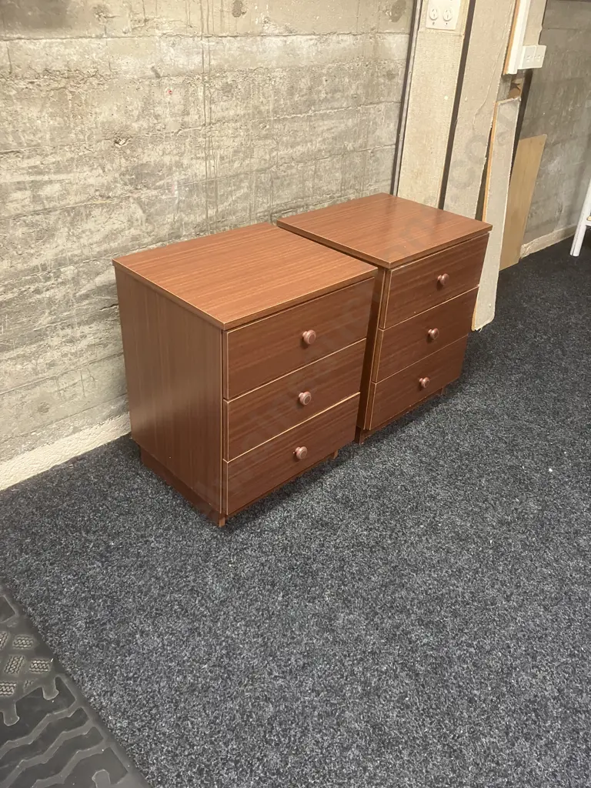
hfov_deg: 49.7
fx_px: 637
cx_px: 296
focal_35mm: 28
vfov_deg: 63.4
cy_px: 394
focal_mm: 3.99
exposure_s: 1/50
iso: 320
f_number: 1.8
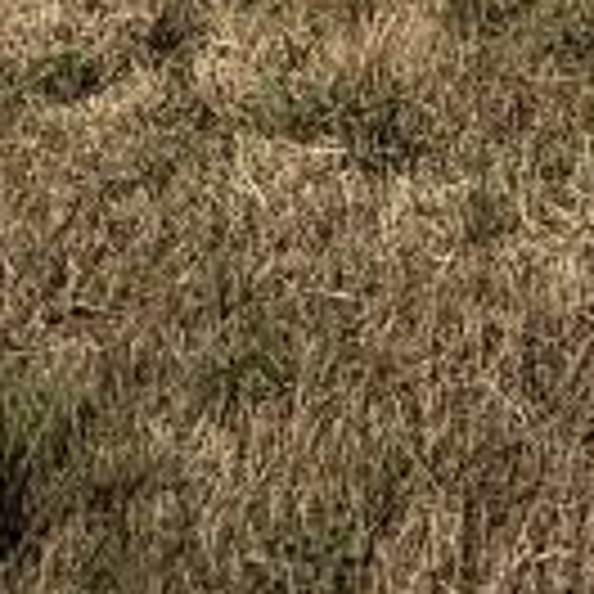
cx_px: 882
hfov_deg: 16.5
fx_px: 1864
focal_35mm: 96
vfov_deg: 12.0
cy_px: -1053
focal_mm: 2.22
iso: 50
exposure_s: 1/4425
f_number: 2.2
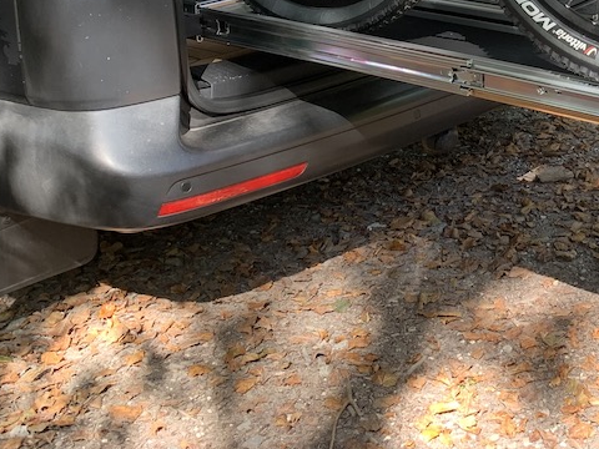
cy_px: -104
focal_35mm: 65
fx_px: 1125
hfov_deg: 28.5
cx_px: 550
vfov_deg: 20.9
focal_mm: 4.25
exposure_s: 1/121
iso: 50
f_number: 1.8
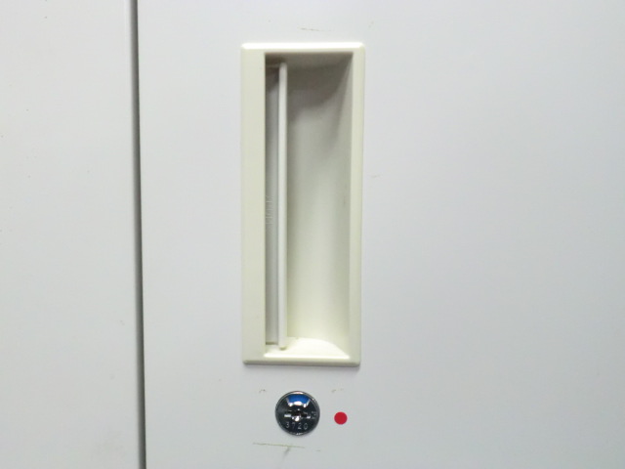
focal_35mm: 32
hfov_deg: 56.8
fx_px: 578
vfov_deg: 44.2
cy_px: 234
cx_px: 312
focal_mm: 5.8
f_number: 3.5
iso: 800
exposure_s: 1/60
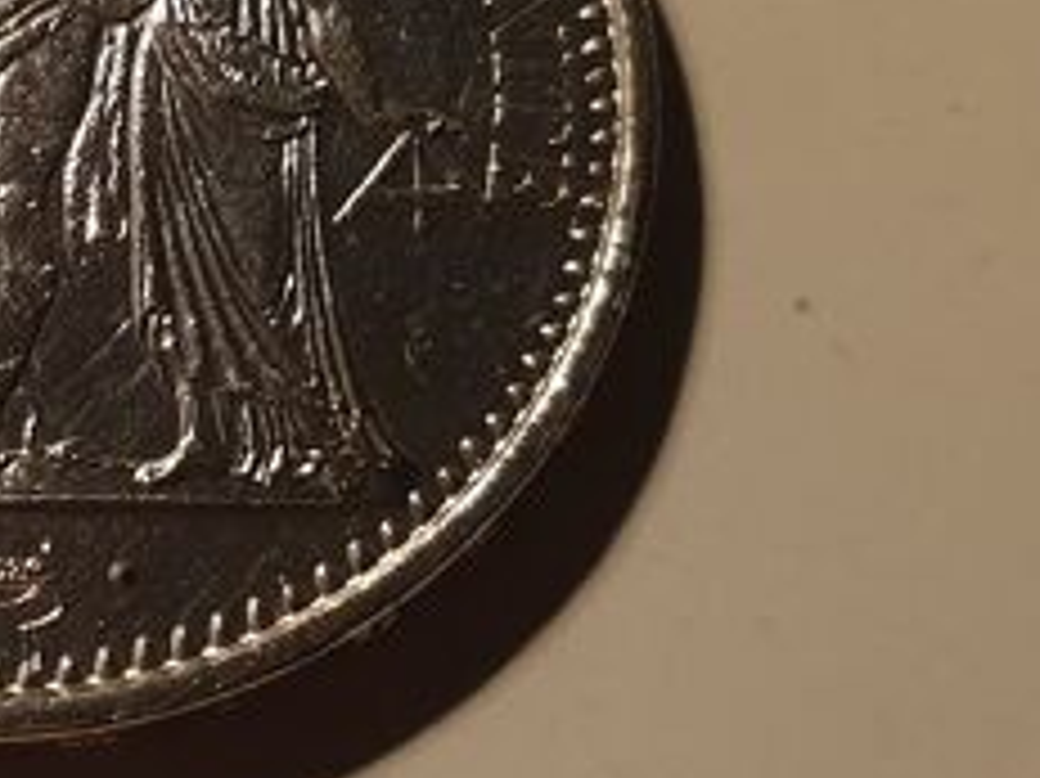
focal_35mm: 54
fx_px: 1622
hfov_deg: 33.1
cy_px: 58
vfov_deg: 26.0
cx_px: 45
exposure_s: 1/25
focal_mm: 4.3
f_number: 1.5
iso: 320
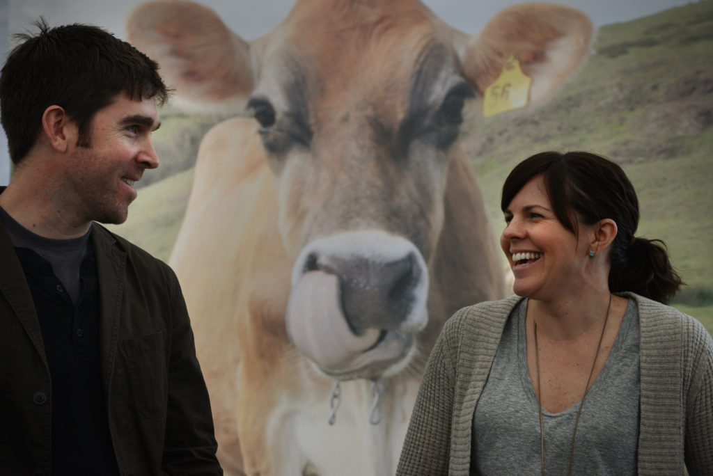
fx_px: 3567
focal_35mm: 180
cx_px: 356
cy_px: 238
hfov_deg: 11.4
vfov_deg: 7.6
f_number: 4.5
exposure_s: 1/640
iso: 800
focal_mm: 180
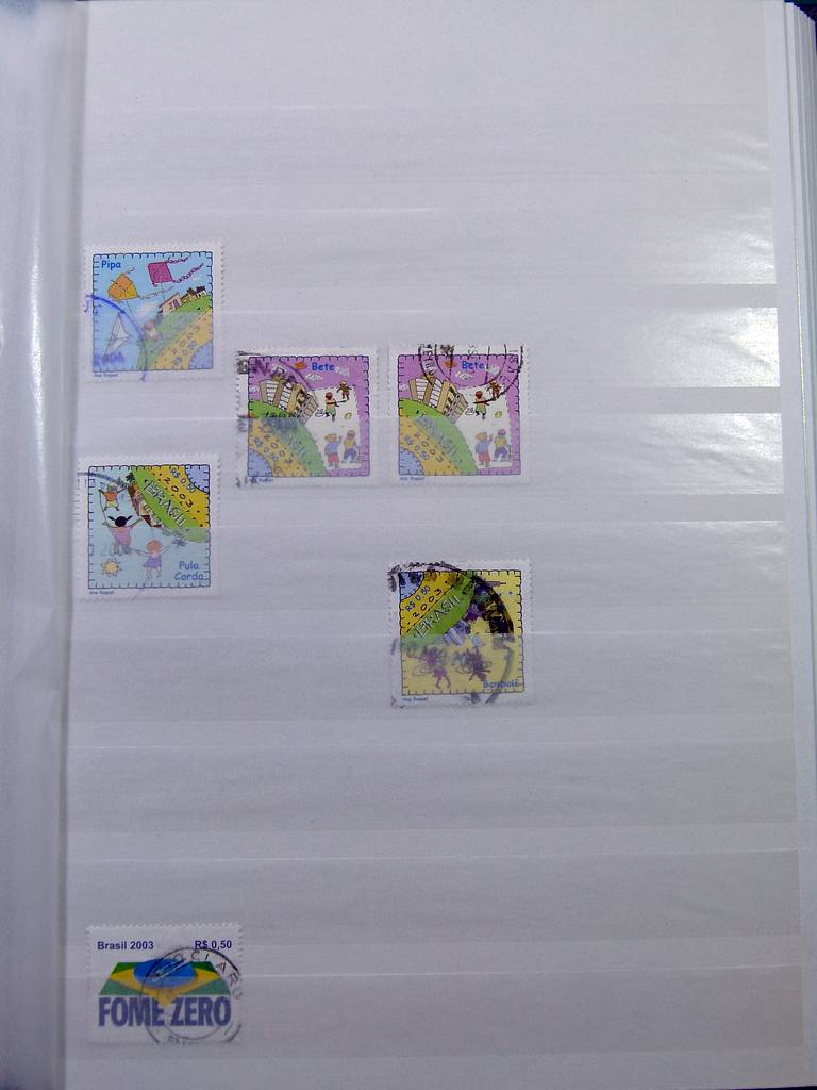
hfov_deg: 39.7
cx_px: 408
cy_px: 545
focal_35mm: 36
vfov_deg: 51.4
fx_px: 1133
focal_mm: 6.5
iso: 100
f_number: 4
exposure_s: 1/160
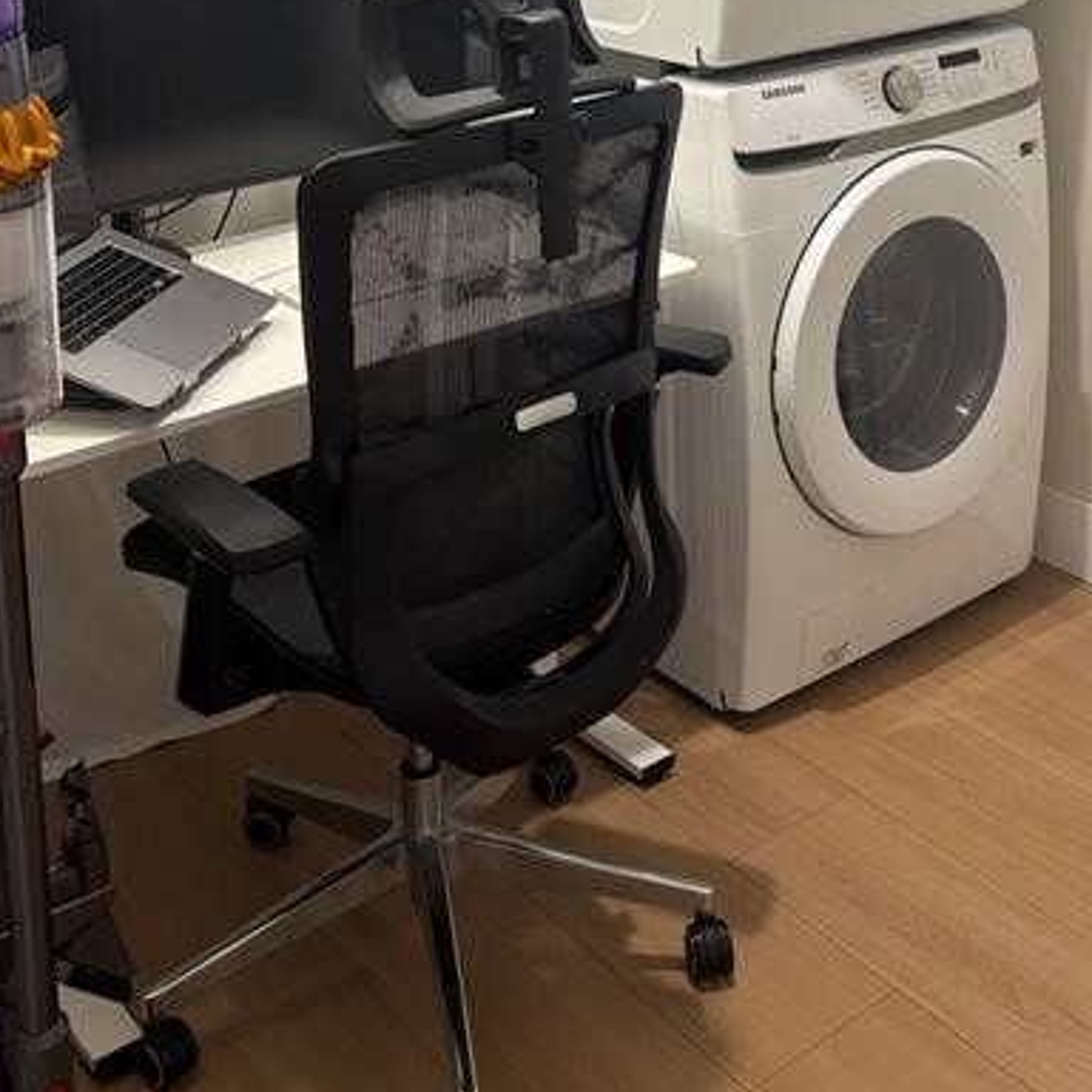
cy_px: 97
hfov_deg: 36.7
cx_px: 614
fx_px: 1642
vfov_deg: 34.6
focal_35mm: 46
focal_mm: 5.96
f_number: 1.6
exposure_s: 1/60
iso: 80
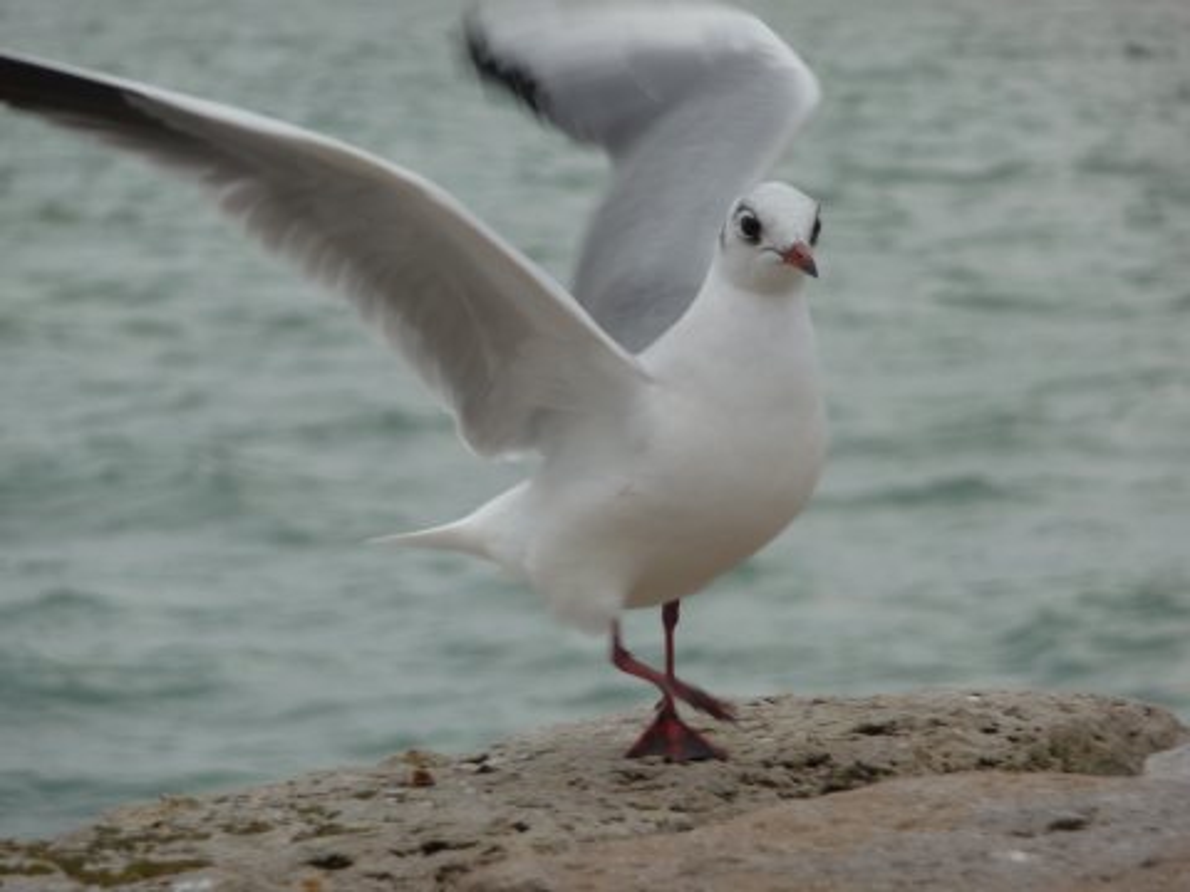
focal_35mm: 280
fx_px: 9626
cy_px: 446
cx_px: 595
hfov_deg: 7.1
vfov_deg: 5.3
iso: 100
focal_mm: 47
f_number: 4.9
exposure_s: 1/160
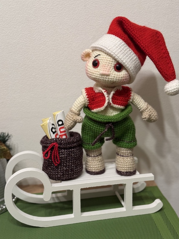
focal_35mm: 49
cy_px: 118
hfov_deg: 29.7
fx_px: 338
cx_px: 90
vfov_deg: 38.9
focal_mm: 6.76
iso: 250
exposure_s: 1/50
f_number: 1.78
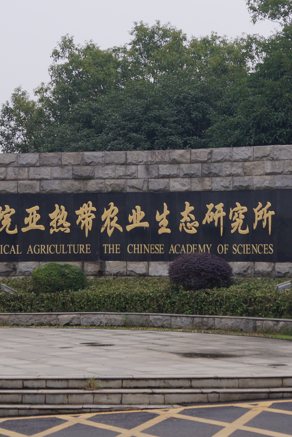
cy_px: 130
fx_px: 1302
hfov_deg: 12.8
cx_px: 184
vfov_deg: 19.0
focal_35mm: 107
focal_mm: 30
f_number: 7.1
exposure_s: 1/100
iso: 100
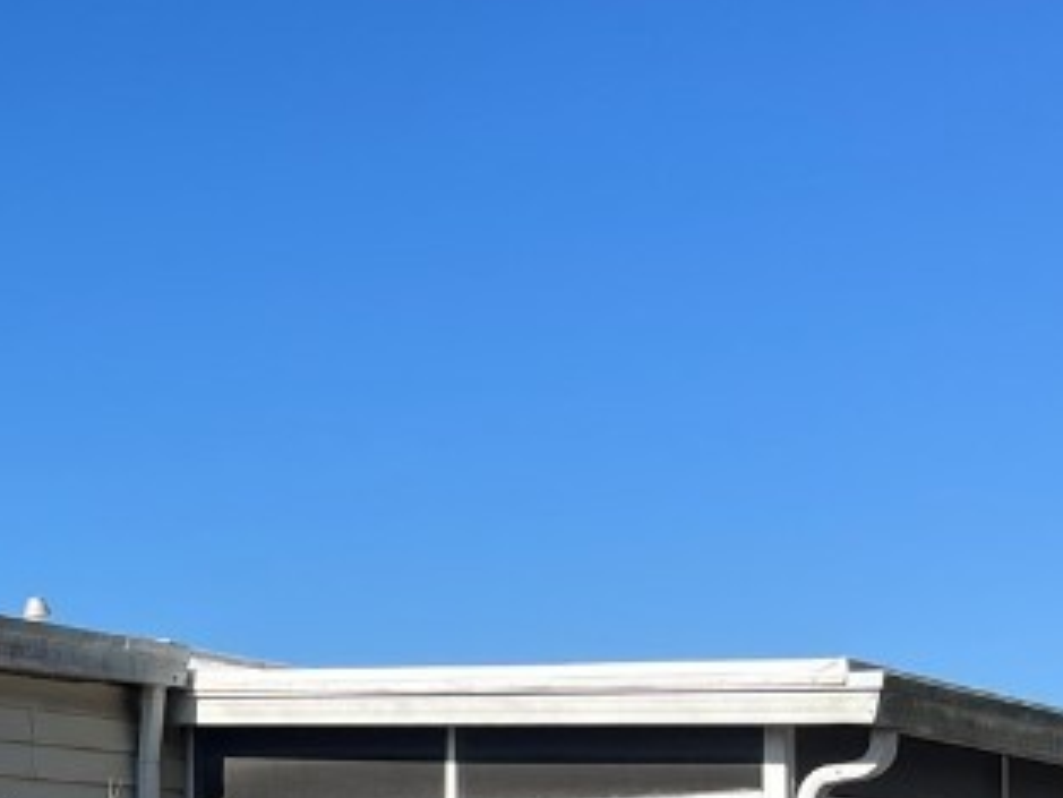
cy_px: 869
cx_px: -170
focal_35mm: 85
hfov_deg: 21.6
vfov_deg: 16.9
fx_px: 2611
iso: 50
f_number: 1.5
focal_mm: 5.7
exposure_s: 1/4274
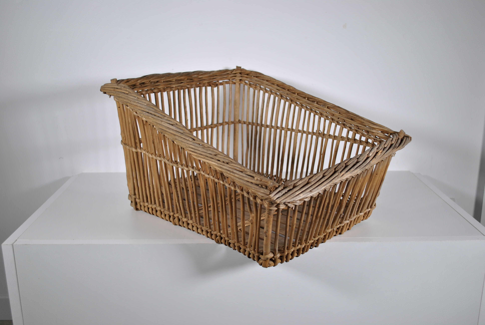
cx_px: 242
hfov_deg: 49.5
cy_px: 162
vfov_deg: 34.3
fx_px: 526
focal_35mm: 39
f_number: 4.2
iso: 200
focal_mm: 26
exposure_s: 1/100
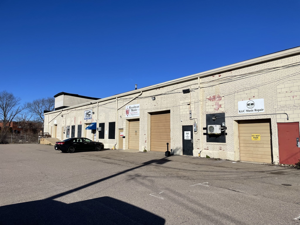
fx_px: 225
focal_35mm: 26
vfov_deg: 53.1
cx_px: 150
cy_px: 112
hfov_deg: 67.3
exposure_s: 1/7299
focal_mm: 4.2
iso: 32
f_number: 1.6
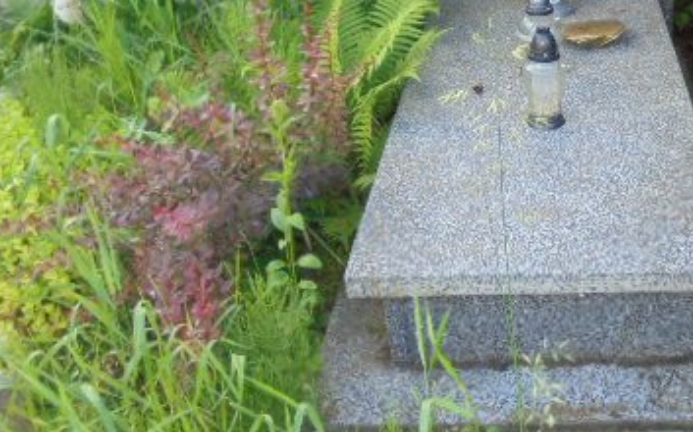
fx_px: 944
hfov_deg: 39.3
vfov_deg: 25.2
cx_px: 514
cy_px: 63
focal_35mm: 50
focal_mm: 4.6
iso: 100
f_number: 3.5
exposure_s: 1/50
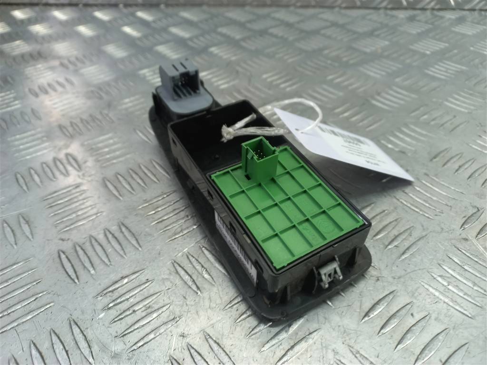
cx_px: 244
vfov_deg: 54.9
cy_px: 182
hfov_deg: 69.4
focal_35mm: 25
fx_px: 352
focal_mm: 4.6
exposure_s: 1/50
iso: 80
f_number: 1.8
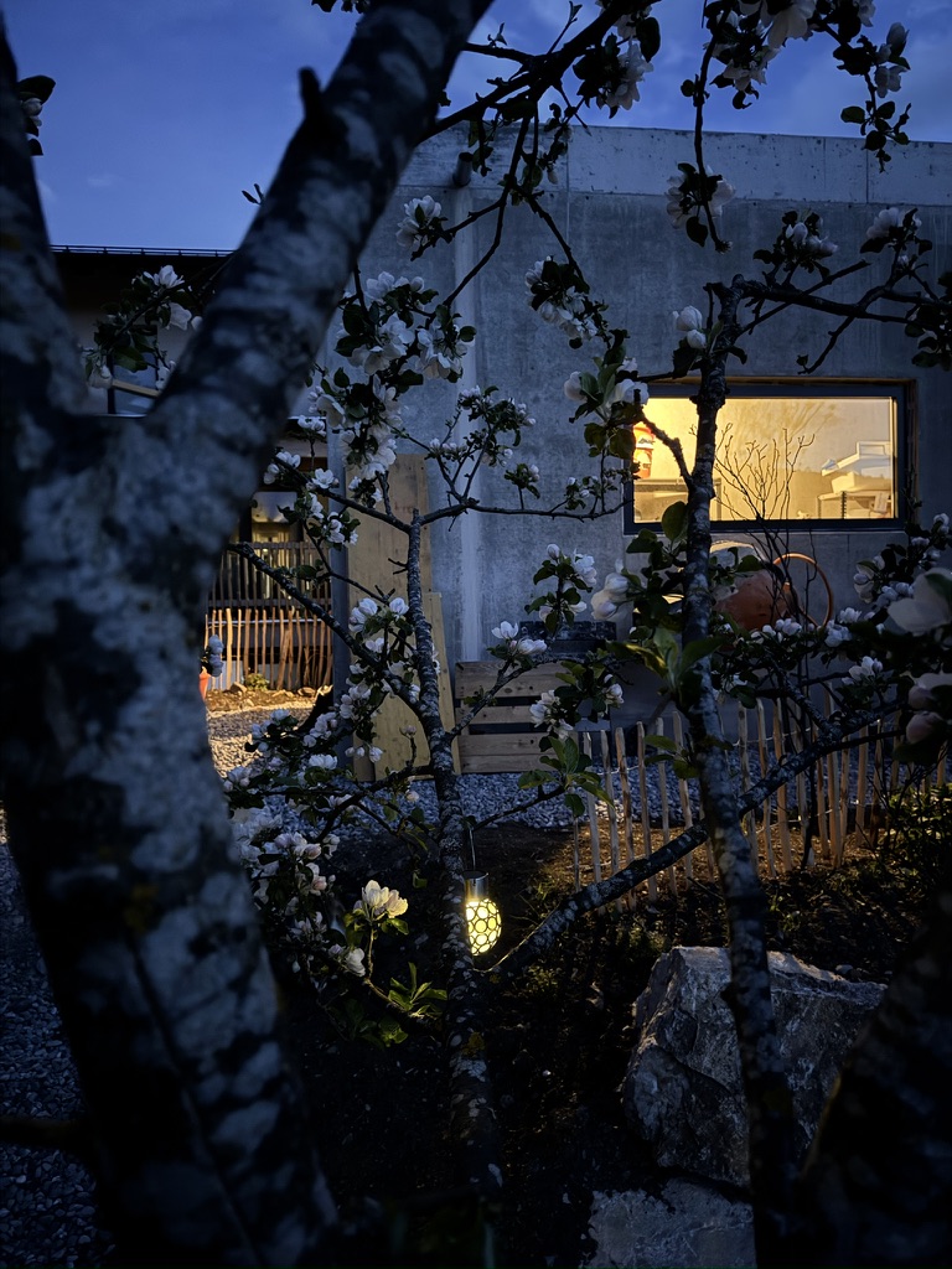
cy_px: 634
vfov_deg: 71.6
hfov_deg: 56.8
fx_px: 880
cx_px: 476
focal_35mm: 24
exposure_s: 1/5
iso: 800
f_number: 1.78
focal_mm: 6.76
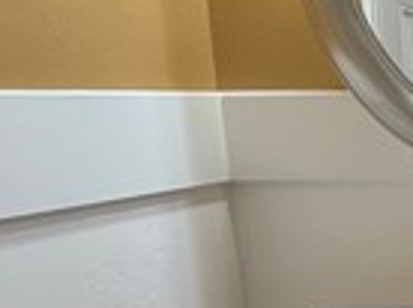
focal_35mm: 65
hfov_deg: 20.9
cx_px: 736
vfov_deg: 22.3
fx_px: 774
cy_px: 224
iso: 160
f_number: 2.2
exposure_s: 1/120
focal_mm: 2.22
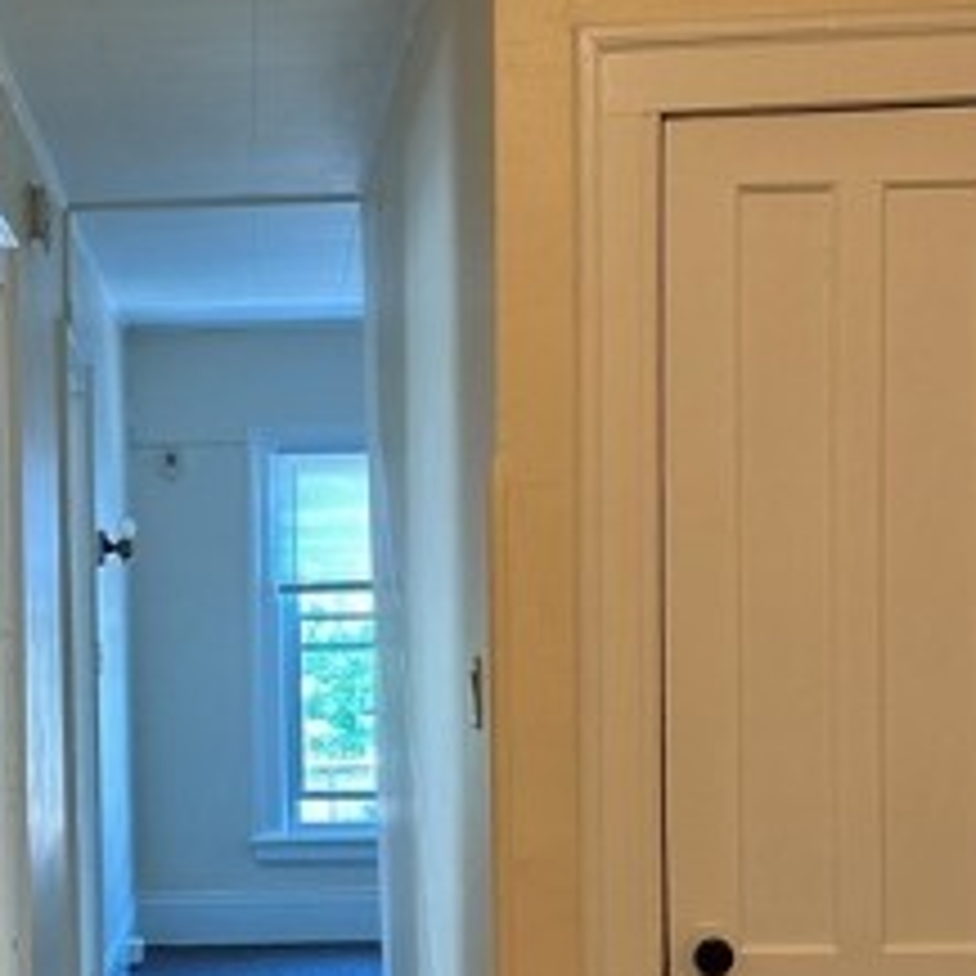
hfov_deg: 22.8
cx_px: 247
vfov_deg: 22.9
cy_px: 715
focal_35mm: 75
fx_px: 2392
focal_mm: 6.86
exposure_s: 1/60
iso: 160
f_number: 1.78
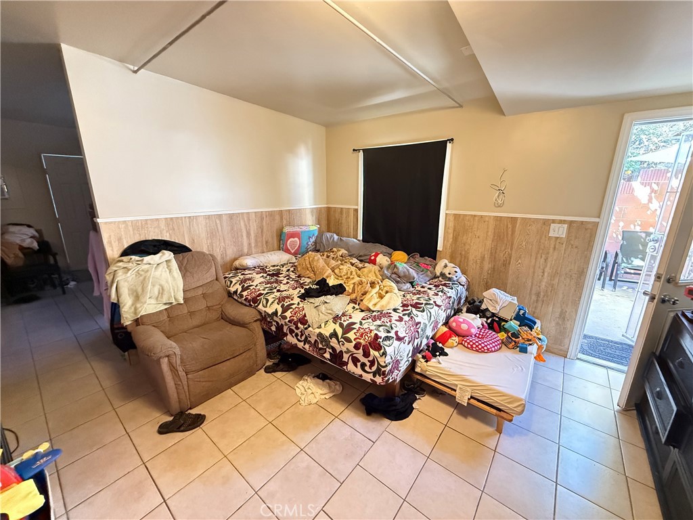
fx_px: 280
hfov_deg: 102.1
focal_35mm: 14
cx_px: 346
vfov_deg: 85.7
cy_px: 260
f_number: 2.2
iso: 1000
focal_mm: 2.22
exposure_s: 1/60
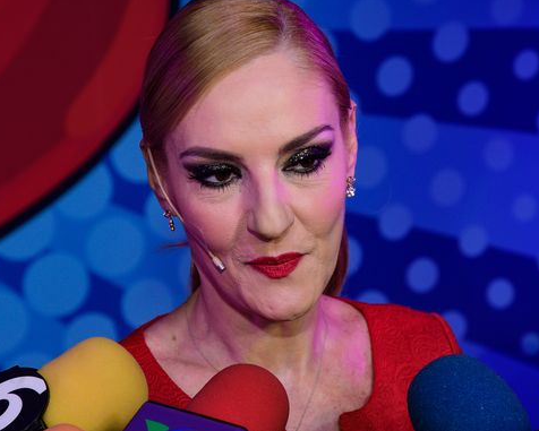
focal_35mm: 96
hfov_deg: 20.0
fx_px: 1532
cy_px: 214
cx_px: 262
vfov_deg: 16.0
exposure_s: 1/200
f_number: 5.6
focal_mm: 56
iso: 1000
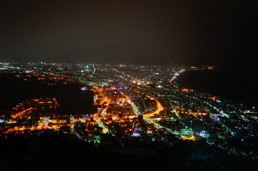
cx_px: 129
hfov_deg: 67.4
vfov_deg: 47.8
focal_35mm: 27
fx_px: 193
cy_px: 86
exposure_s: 1/5
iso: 1600
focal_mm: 18
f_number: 5
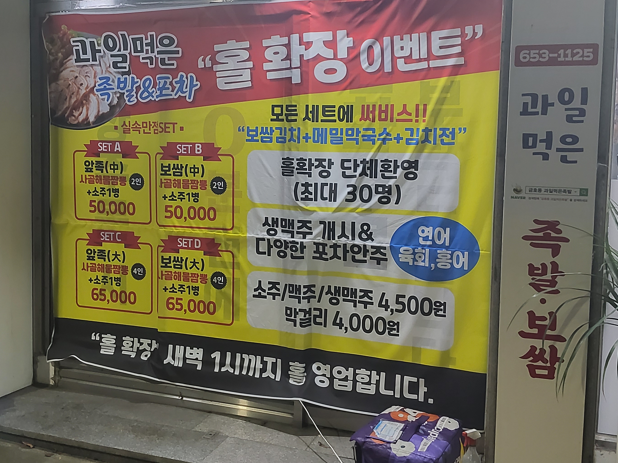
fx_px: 696
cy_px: 192
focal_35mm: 39
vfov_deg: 36.7
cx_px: 298
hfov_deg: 47.9
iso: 250
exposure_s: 1/60
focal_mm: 3.98
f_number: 1.8
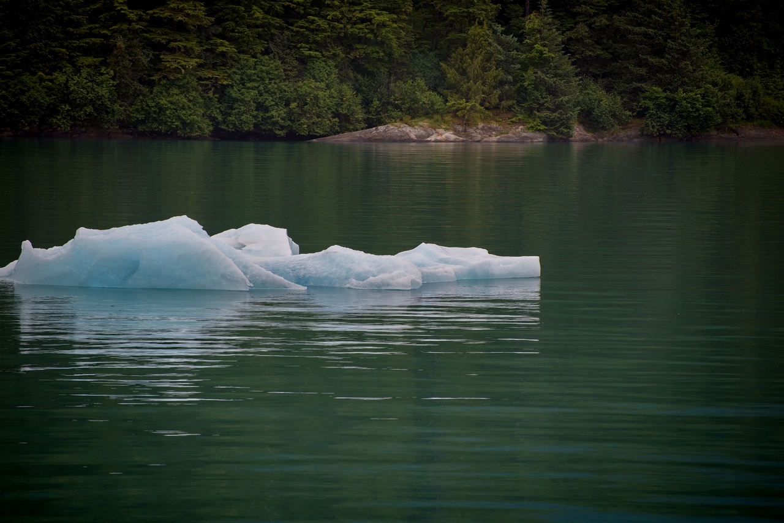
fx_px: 4792
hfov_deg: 9.4
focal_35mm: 220
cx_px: 392
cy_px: 262
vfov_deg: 6.2
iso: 180
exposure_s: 1/500
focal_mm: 220
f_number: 5.3
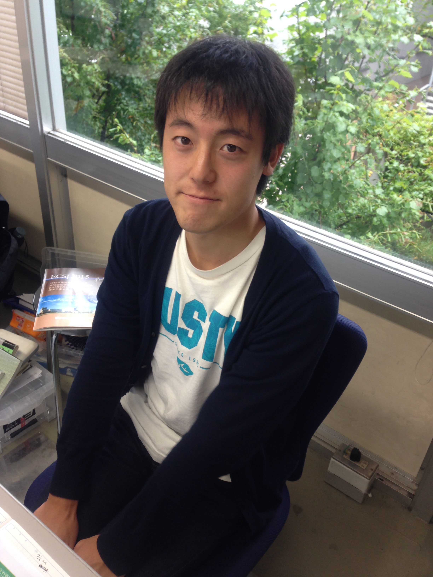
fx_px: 550
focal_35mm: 33
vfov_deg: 55.4
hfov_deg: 42.9
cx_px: 216
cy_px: 288
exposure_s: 1/30
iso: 50
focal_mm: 4.12
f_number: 2.4
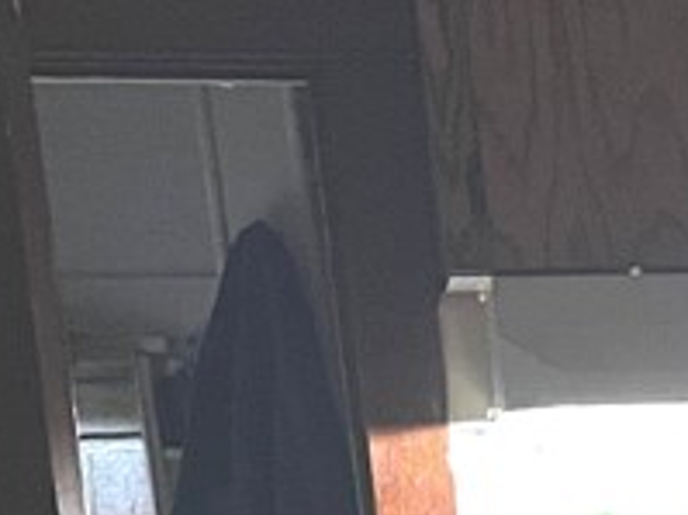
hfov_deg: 13.3
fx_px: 2662
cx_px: 1224
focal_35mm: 134
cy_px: 1044
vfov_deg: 10.2
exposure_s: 1/30
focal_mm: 4.2
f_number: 1.6
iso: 800
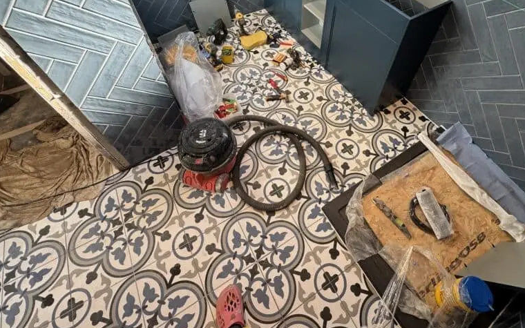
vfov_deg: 57.4
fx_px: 286
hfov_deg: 84.6
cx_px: 296
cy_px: 93
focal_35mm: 20
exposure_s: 1/99
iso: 100
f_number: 2.2
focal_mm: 2.22
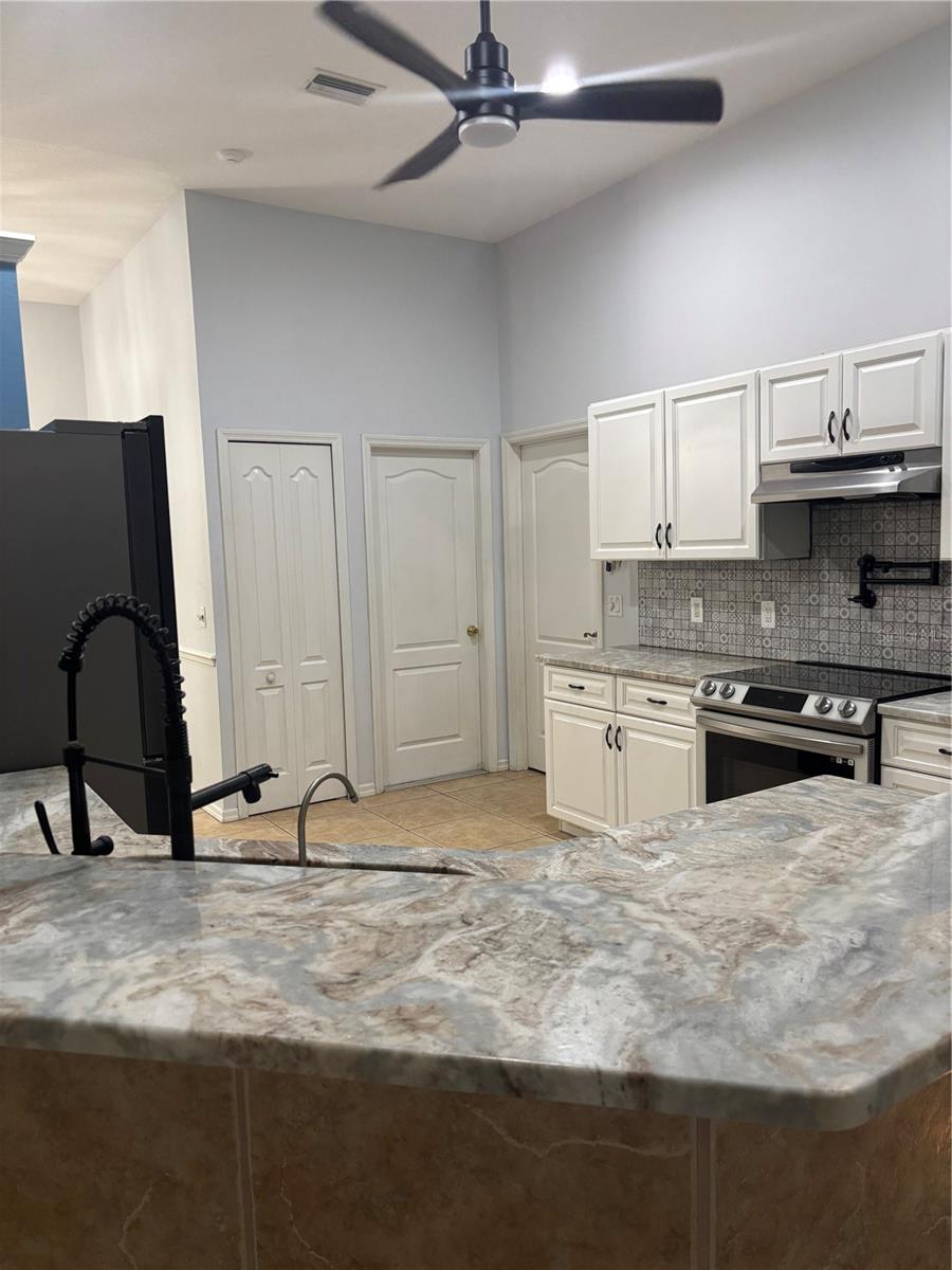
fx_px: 953
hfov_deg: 53.1
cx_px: 476
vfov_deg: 67.3
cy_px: 635
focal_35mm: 26
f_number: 1.6
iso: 200
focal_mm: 5.96
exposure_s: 1/60
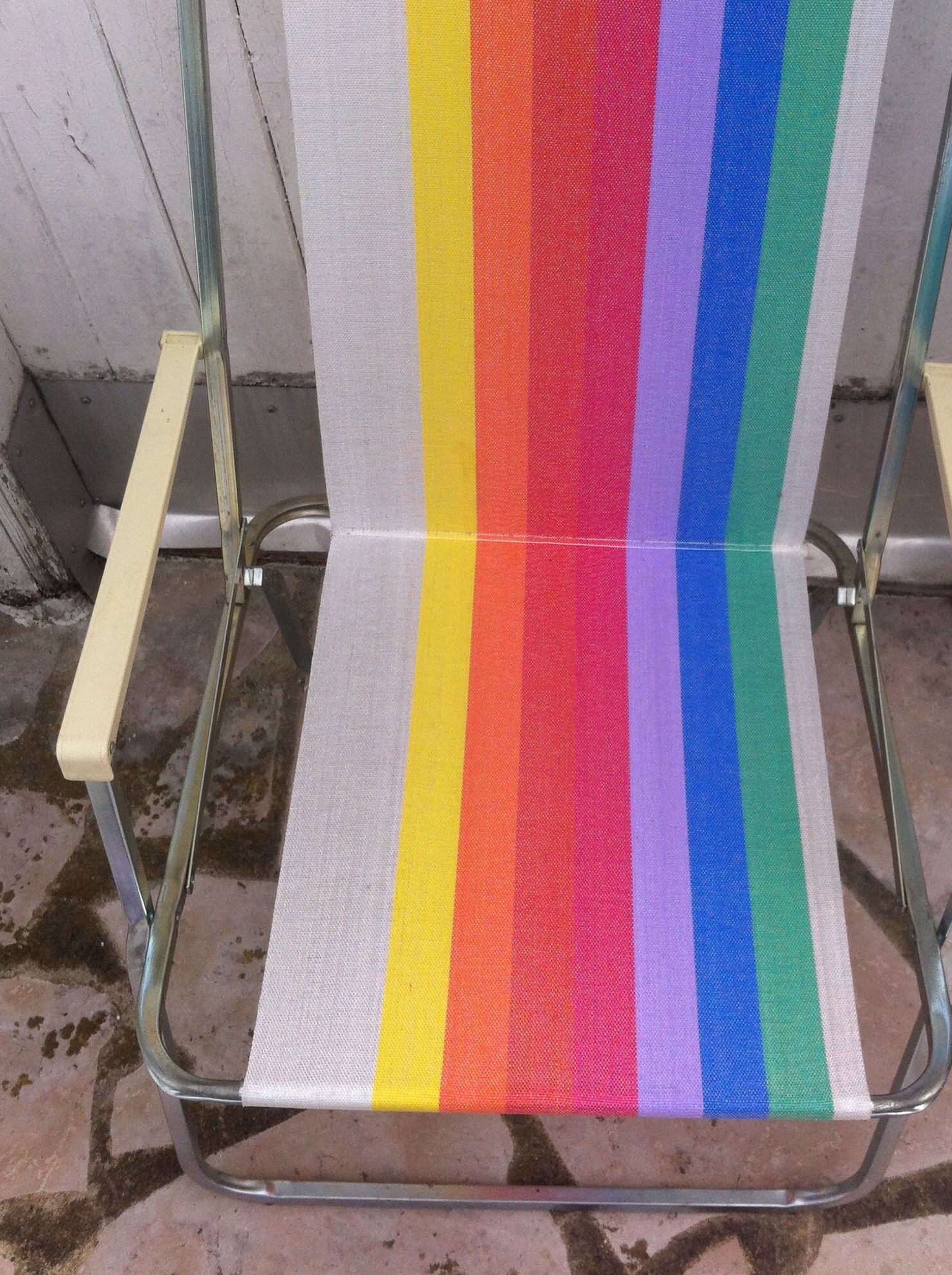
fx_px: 1691
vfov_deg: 41.2
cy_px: 530
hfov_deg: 31.4
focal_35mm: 46
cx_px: 547
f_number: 2.8
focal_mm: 3.85
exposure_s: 1/1005
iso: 80
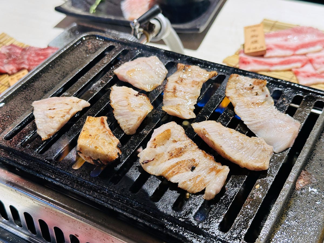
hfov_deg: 39.7
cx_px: 162
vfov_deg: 30.3
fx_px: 449
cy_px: 122
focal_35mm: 48
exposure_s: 1/60
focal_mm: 6.86
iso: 125
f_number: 1.78
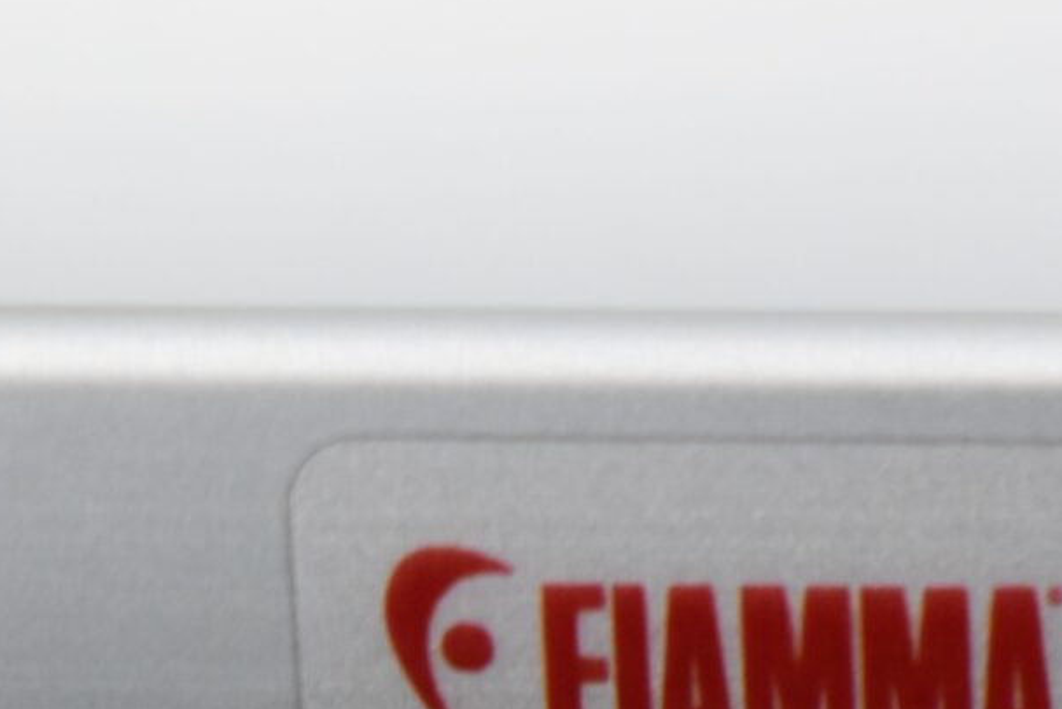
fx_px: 7465
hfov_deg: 7.8
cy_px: 1258
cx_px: 1996
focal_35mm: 253
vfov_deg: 5.4
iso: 400
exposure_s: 1/60
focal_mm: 40
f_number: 6.3
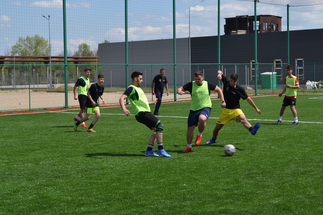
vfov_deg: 19.7
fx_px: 619
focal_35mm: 69
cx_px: 162
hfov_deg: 29.2
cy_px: 108
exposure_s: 1/250
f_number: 8
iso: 100
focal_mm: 46
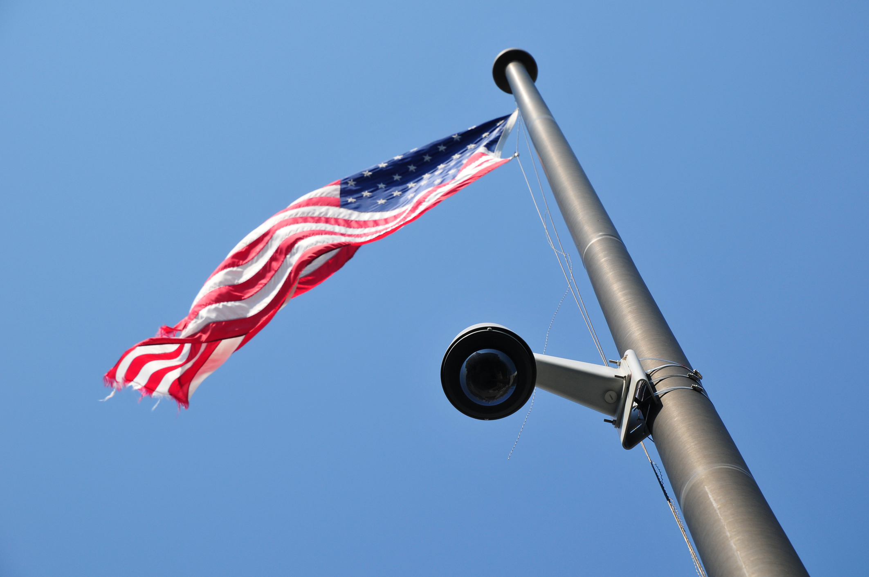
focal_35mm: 105
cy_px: 288
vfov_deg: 13.0
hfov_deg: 19.5
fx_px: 2531
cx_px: 434
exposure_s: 1/400
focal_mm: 70
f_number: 8
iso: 200
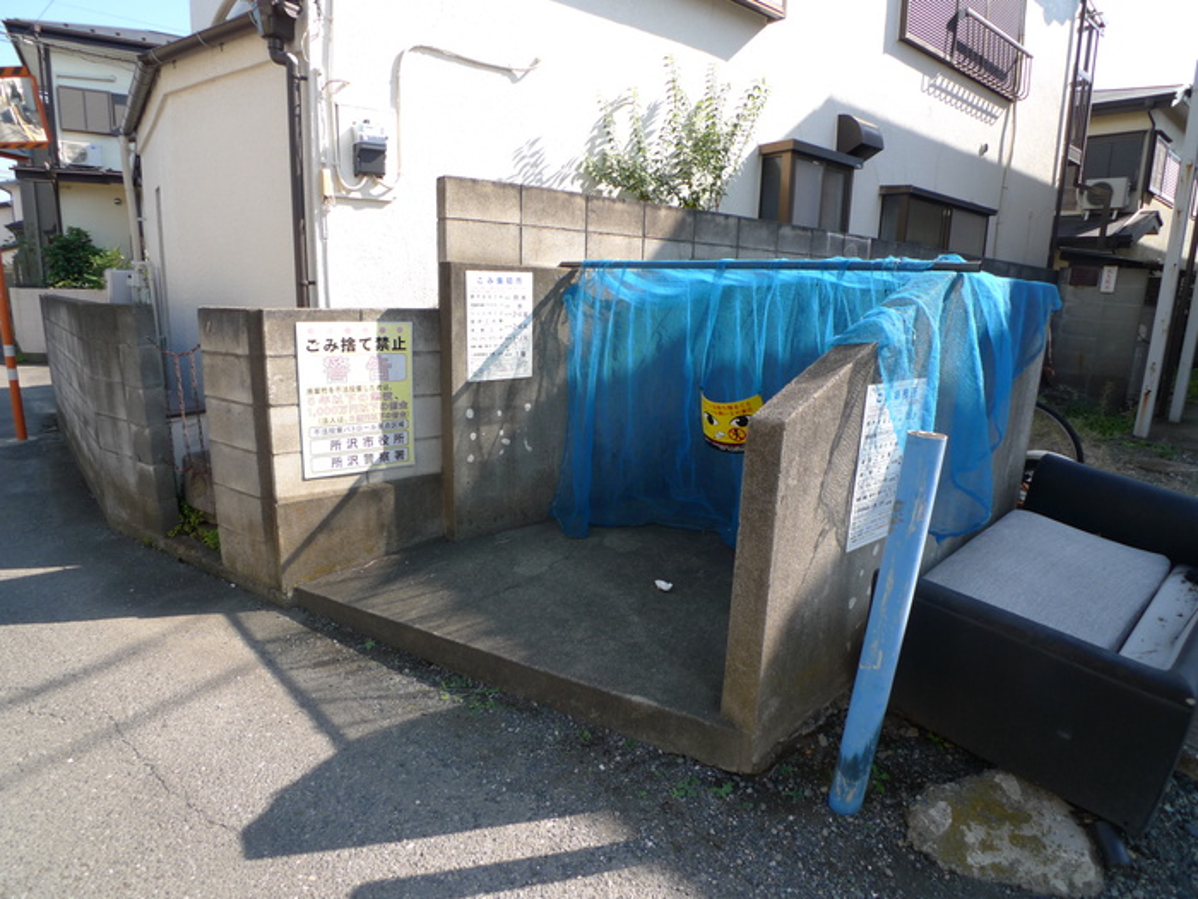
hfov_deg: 71.6
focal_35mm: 24
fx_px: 831
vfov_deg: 56.8
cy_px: 450
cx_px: 599
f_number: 2.8
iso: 80
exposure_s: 1/500
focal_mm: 5.1
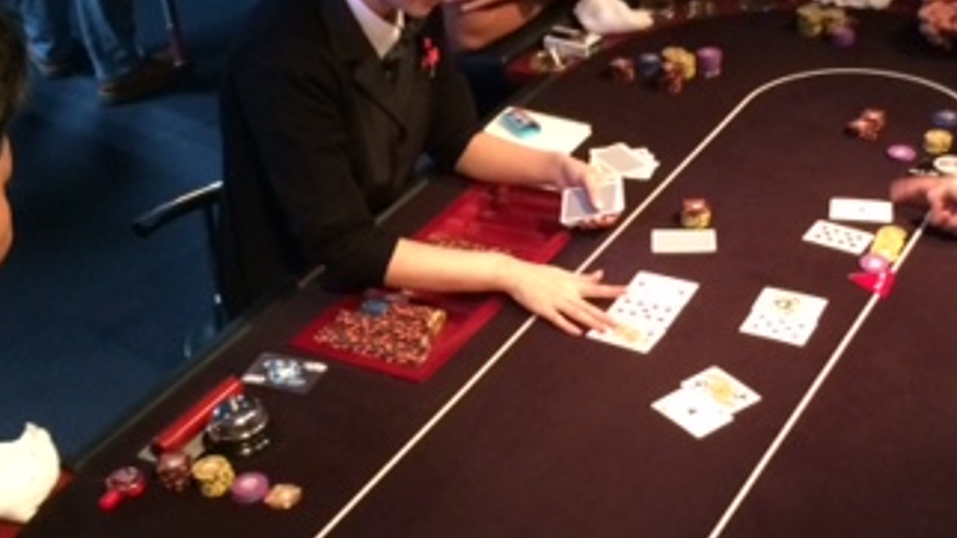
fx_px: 1649
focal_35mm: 65
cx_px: 669
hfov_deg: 32.0
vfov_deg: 18.5
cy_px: 265
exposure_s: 1/15
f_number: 2.2
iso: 320
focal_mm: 4.12
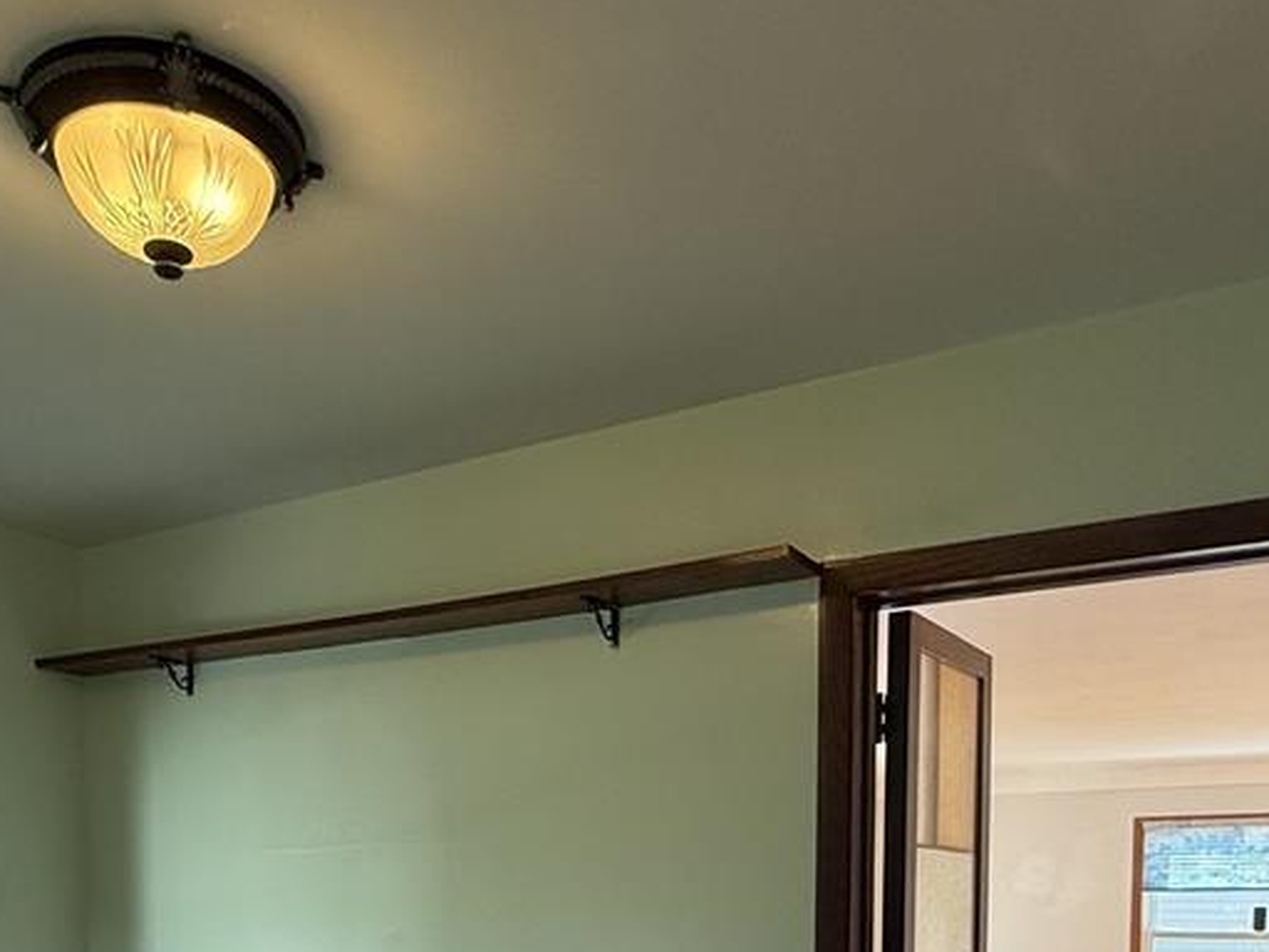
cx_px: 620
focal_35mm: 35
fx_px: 1283
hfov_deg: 52.6
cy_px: 982
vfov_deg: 36.1
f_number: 2.2
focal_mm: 2.22
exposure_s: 1/120
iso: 200
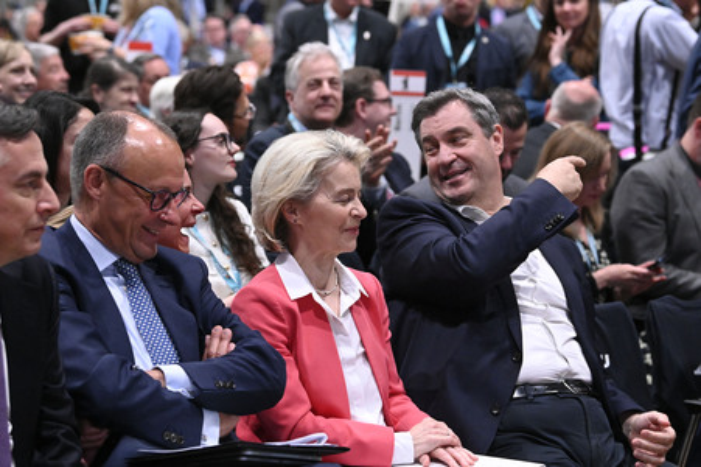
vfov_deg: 12.4
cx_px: 350
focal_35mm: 110
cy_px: 234
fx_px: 2140
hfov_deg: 18.6
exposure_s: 1/250
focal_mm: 110
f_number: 5
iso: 10000
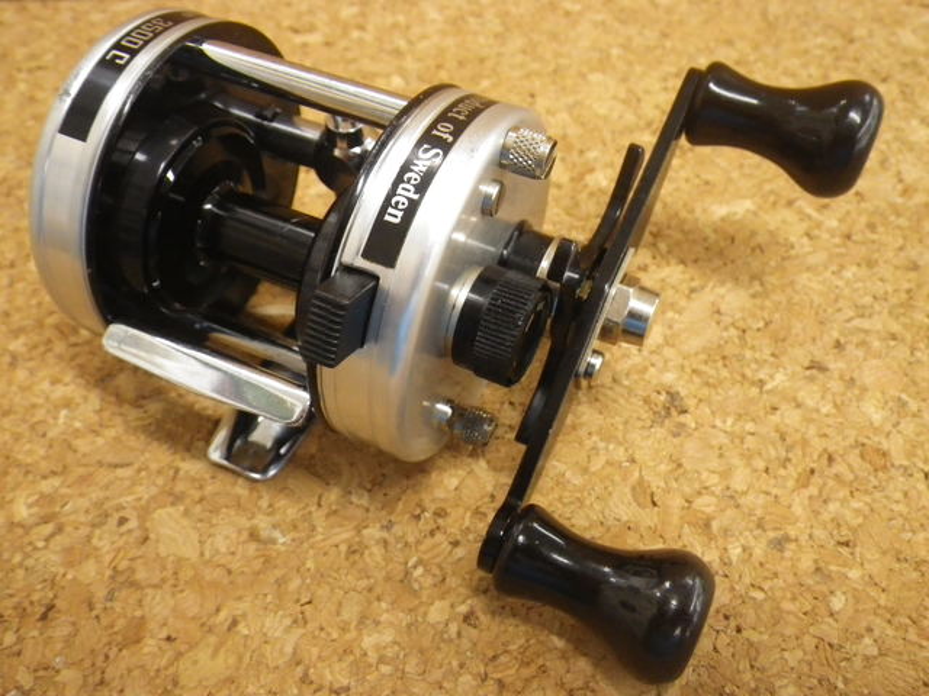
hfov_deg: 54.0
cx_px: 464
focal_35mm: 34
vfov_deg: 41.8
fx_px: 912
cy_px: 348
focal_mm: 6.1
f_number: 3.8
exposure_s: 1/50
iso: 500
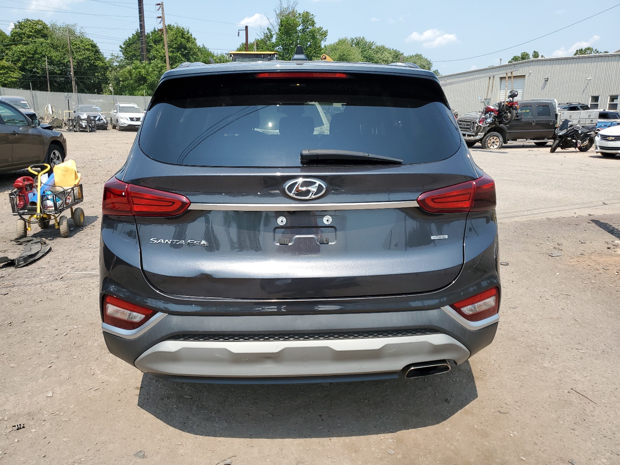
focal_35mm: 26
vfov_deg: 53.1
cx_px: 310
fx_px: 466
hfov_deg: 67.3
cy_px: 232
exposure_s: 1/2500
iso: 50
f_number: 1.5
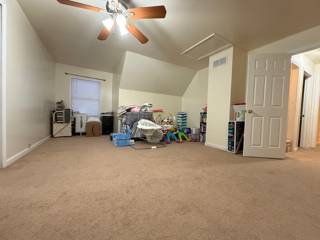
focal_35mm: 14
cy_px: 120
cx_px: 160
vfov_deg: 85.7
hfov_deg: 102.1
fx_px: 129
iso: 400
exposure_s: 1/60
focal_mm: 2.22
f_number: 2.2
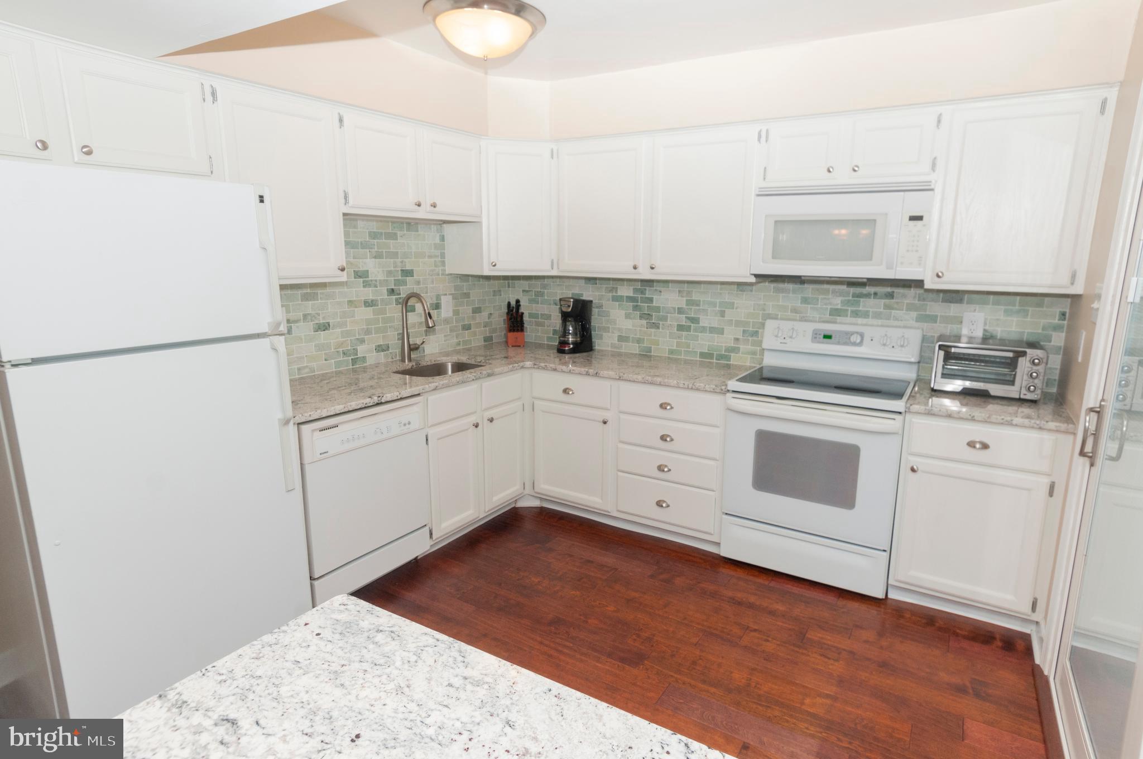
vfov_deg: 67.2
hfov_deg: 90.1
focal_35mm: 18
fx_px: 571
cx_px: 572
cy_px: 380
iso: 400
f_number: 5.6
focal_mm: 12
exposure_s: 1/125
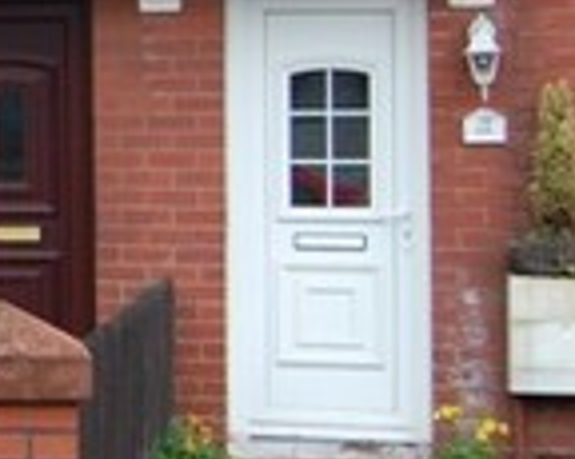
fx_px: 2466
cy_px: 78
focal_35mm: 145
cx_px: -515
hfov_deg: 12.0
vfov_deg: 10.6
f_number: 6.3
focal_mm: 26
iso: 200
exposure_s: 1/160
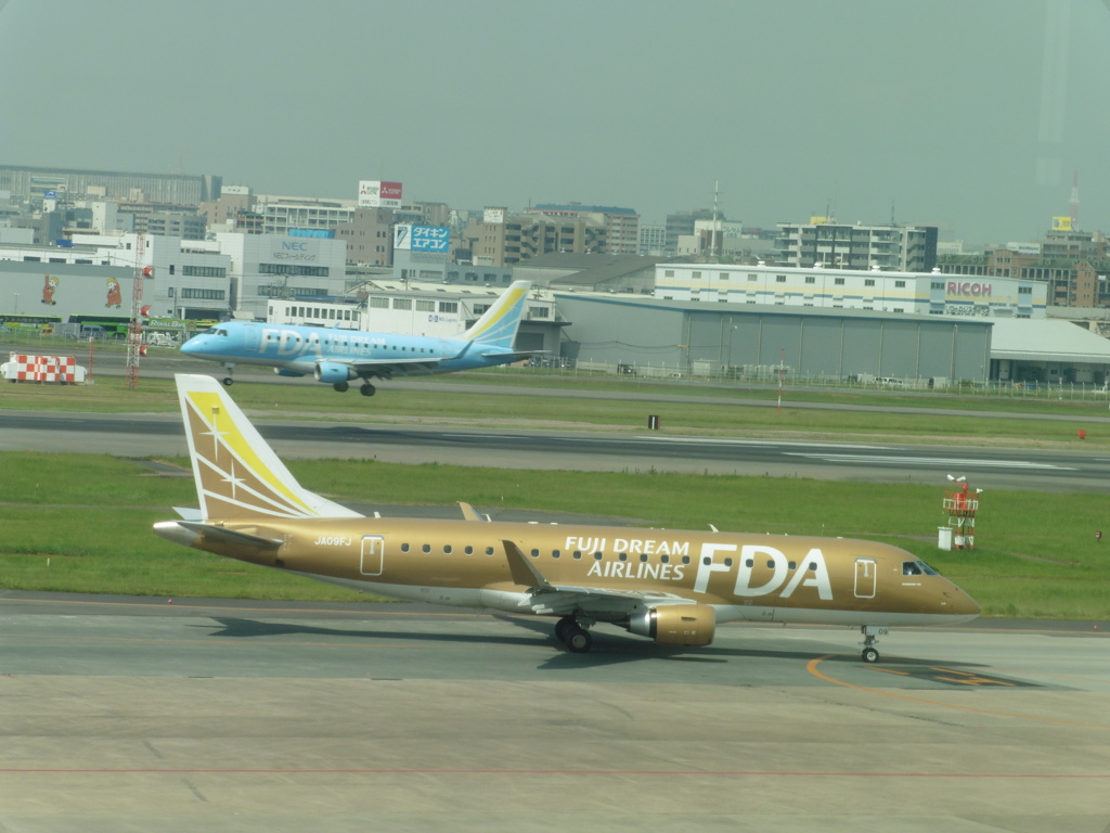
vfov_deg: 9.6
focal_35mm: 154
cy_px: 416
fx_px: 4938
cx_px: 555
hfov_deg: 12.8
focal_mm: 27.6
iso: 100
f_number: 6.3
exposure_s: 1/320
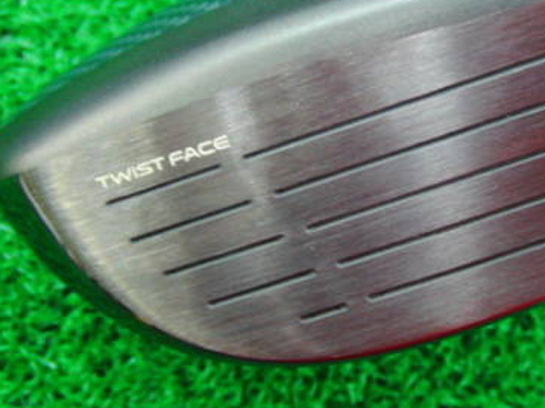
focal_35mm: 66
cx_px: 471
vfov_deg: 22.1
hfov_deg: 28.5
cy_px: 111
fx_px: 1039
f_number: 3.6
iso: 400
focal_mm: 6.42
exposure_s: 1/15
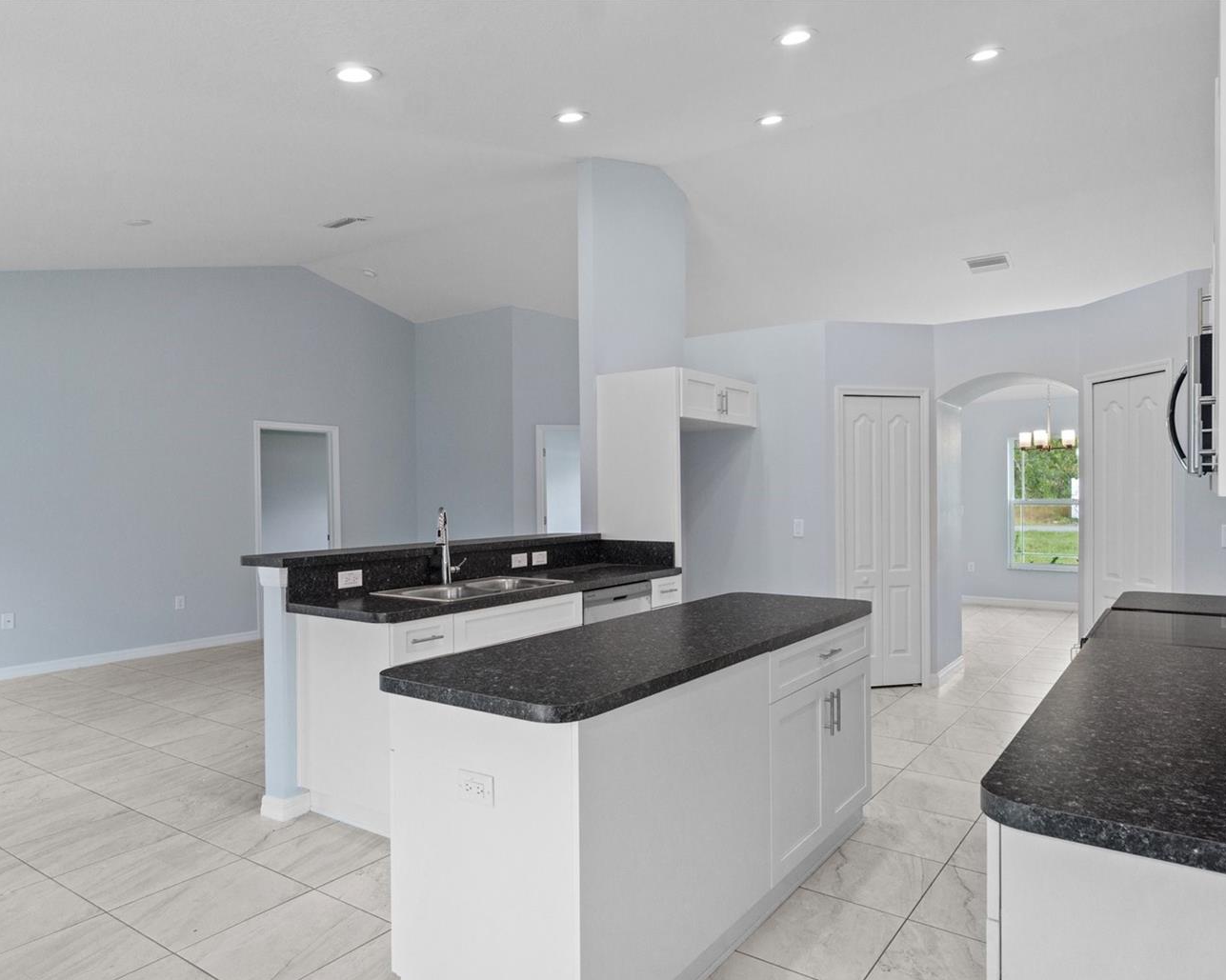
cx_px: 683
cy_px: 506
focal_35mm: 21
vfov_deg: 65.5
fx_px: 762
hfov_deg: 77.4
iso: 640
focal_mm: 12
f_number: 8
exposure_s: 1/2
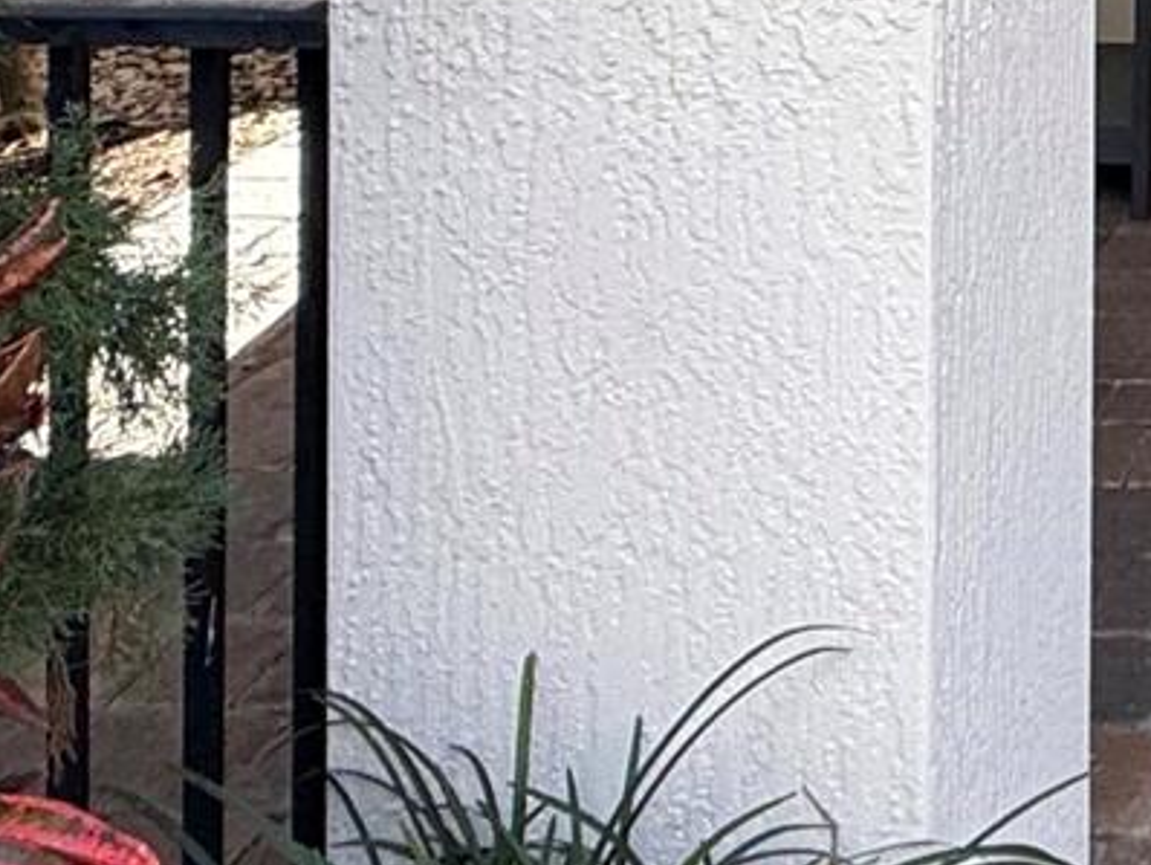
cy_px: -593
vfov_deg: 17.4
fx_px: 2395
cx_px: 1732
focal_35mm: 72
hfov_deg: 22.2
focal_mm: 2.22
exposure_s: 1/349
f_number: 2.2
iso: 50
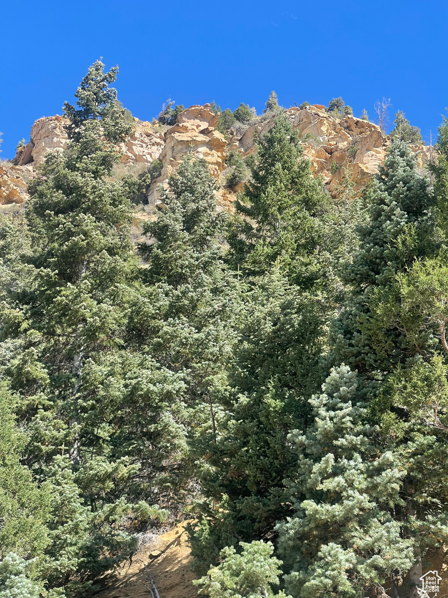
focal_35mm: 64
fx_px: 1104
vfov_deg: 30.3
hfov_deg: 22.9
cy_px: 299
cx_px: 224
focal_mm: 7.5
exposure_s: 1/389
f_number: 2.2
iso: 20
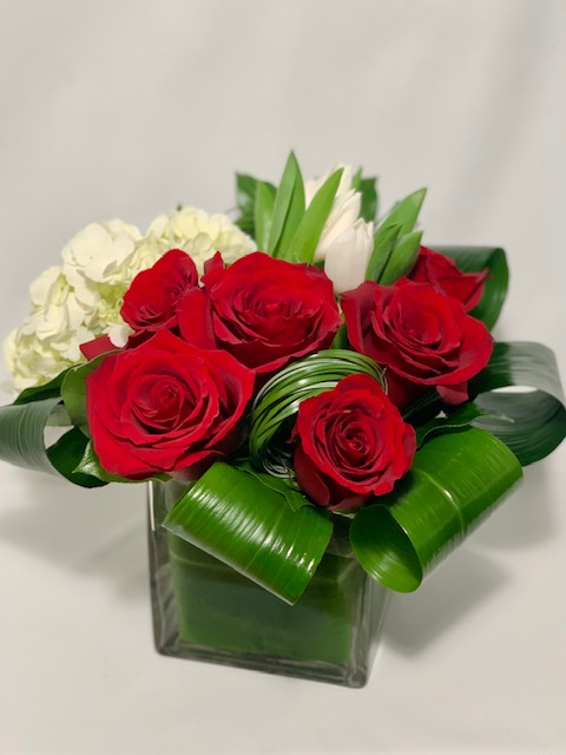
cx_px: 283
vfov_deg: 36.8
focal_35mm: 52
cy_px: 378
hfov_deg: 28.0
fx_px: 1134
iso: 100
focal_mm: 6
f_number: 2.4
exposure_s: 1/60
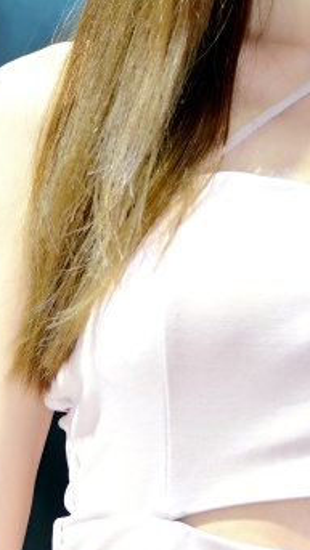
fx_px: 5625
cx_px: 337
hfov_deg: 3.2
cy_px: 266
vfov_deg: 5.6
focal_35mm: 385
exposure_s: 1/125
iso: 200
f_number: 3.5
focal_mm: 105
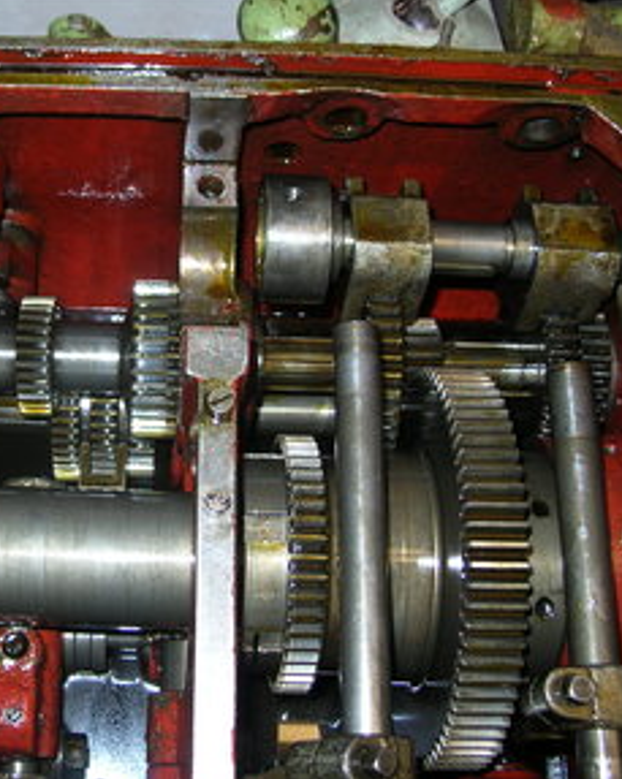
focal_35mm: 49
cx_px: 155
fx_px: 1129
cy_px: 376
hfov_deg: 30.3
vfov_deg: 38.1
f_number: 2.7
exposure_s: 1/60.1
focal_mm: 6
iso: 50
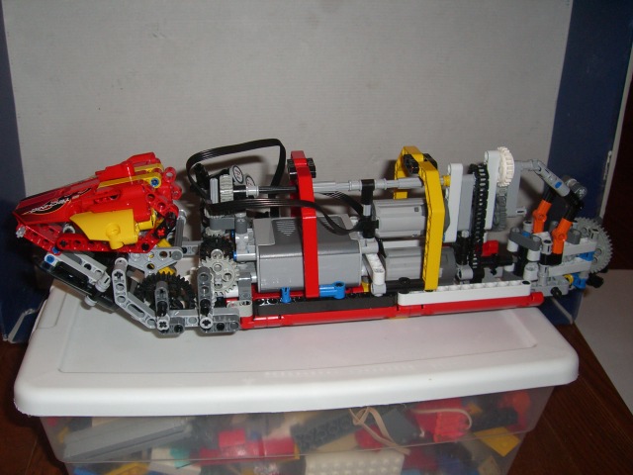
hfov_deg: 49.0
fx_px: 695
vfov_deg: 37.7
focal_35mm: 38
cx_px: 316
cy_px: 238
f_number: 2.7
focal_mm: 6.2
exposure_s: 1/60
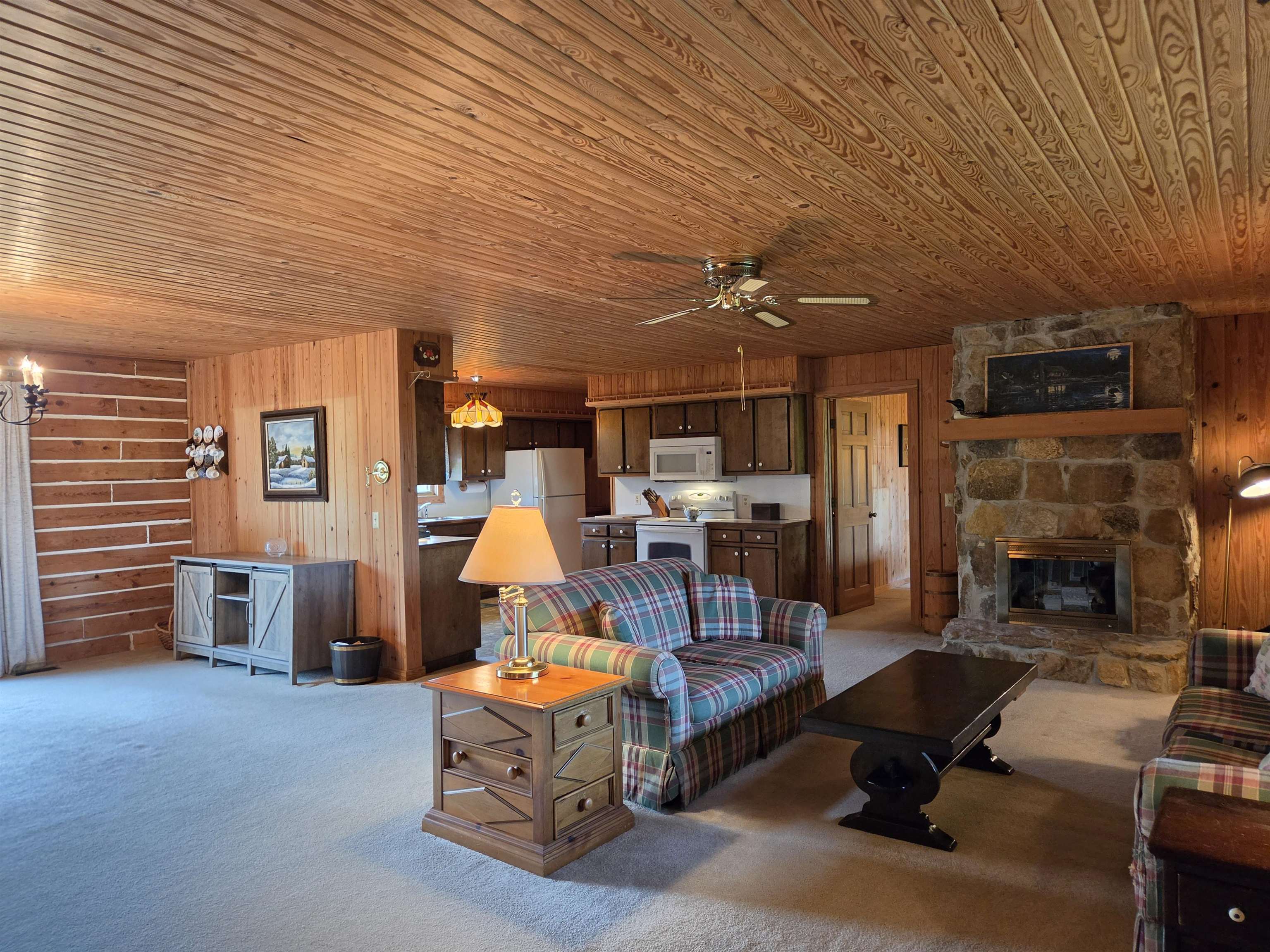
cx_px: 635
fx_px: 844
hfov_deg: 73.9
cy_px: 476
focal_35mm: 23
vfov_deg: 58.9
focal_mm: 5.4
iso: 400
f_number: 1.8
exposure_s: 1/120
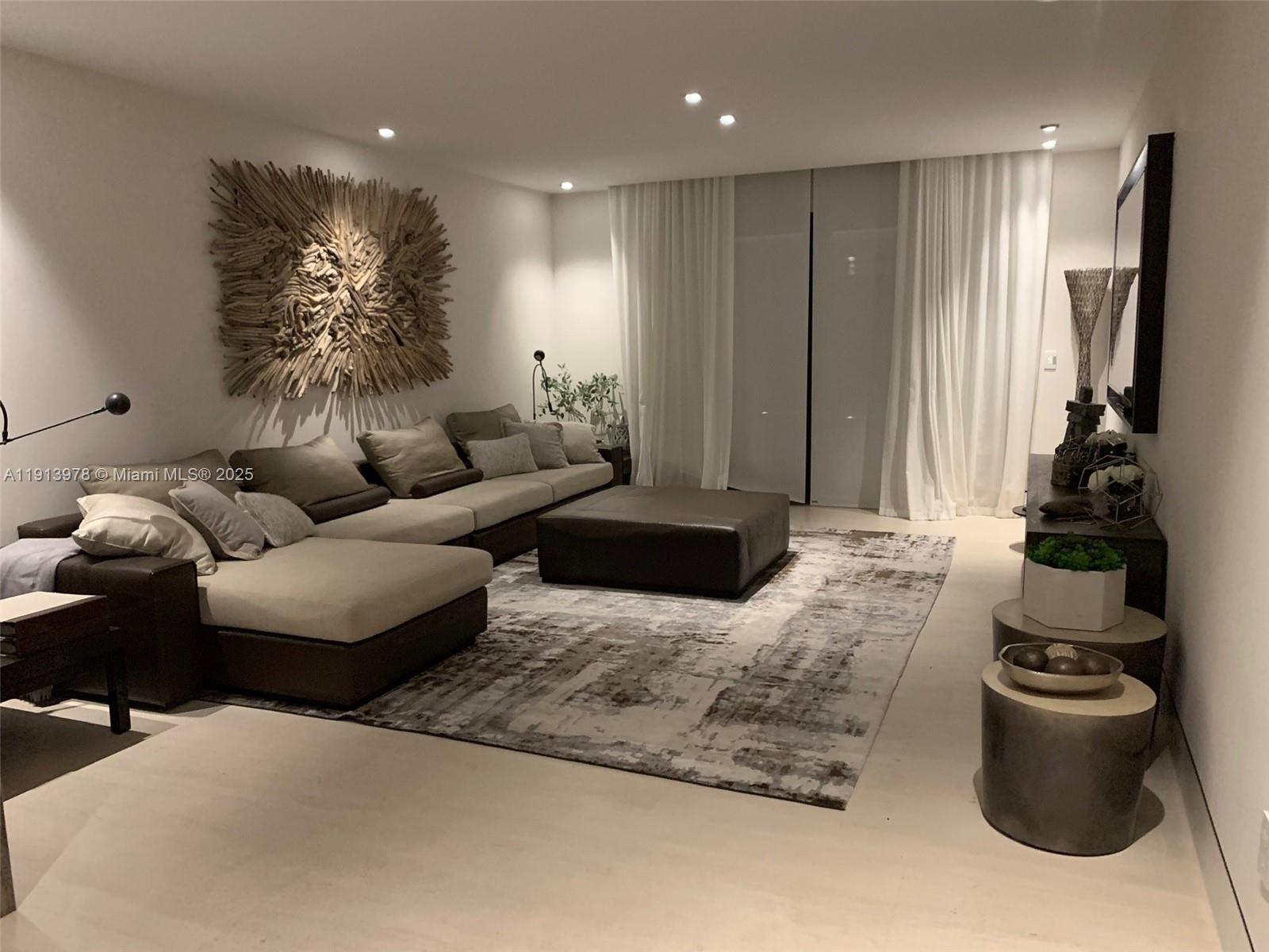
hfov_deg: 67.3
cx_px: 634
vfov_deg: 53.1
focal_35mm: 26
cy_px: 476
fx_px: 953
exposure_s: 1/30
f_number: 1.8
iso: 500
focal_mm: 4.25
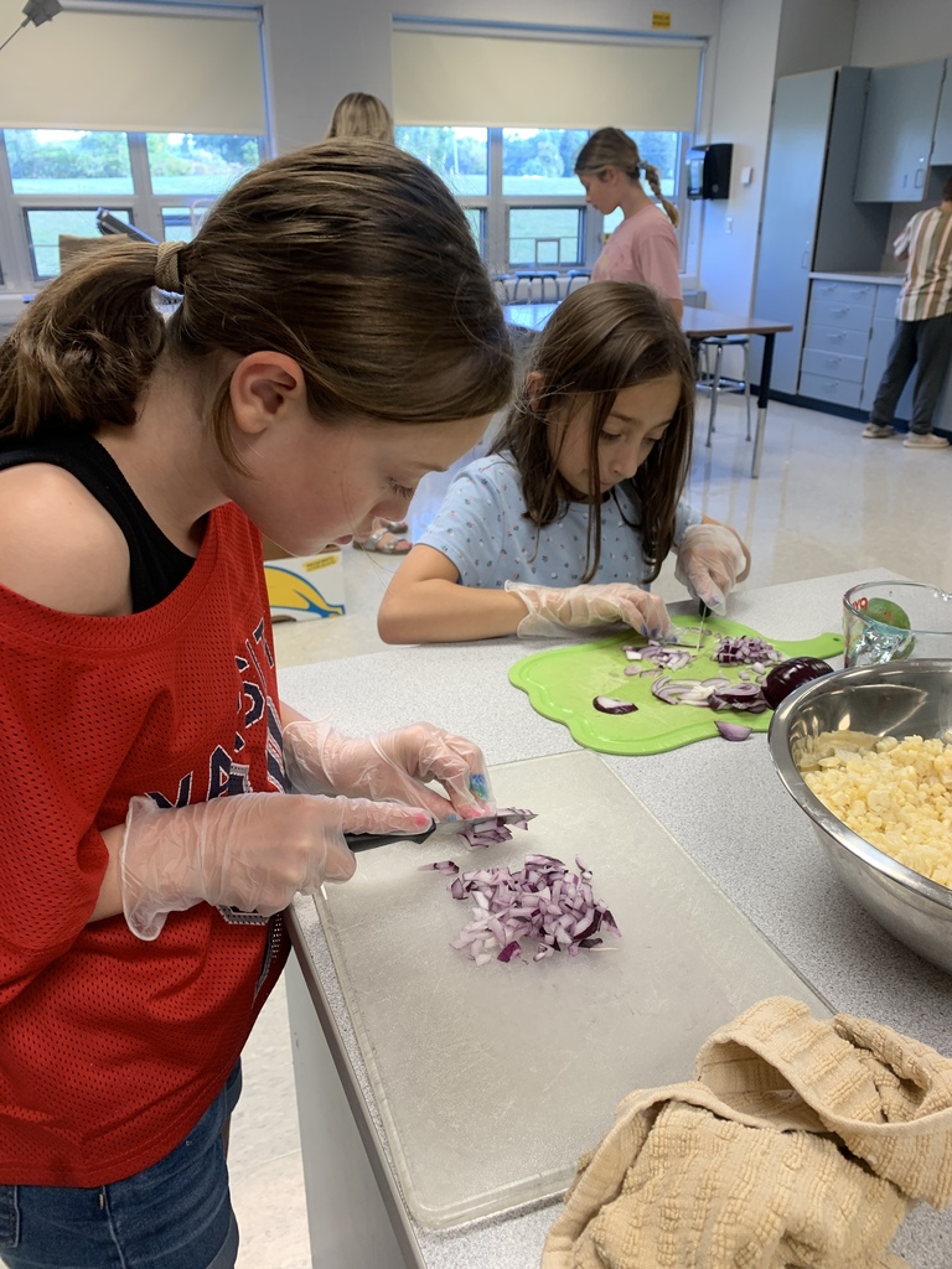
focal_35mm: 26
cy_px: 634
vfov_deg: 67.3
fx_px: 953
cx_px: 476
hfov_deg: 53.1
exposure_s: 1/60
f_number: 1.8
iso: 50
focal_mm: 4.25
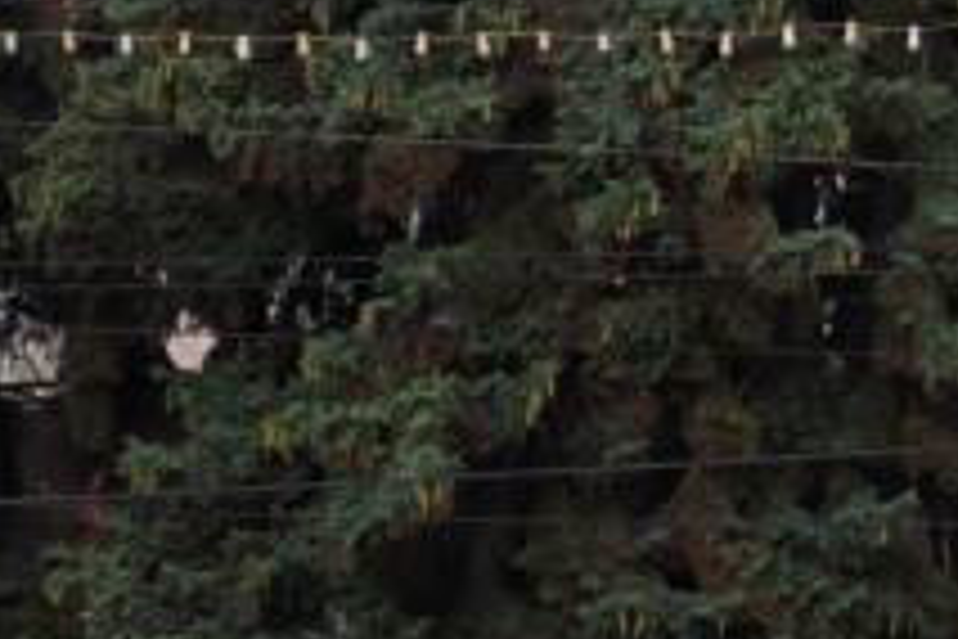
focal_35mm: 871
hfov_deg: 2.4
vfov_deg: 1.6
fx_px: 23176
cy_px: 630
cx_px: 2388
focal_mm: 98
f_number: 4.5
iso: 400
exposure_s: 1/500
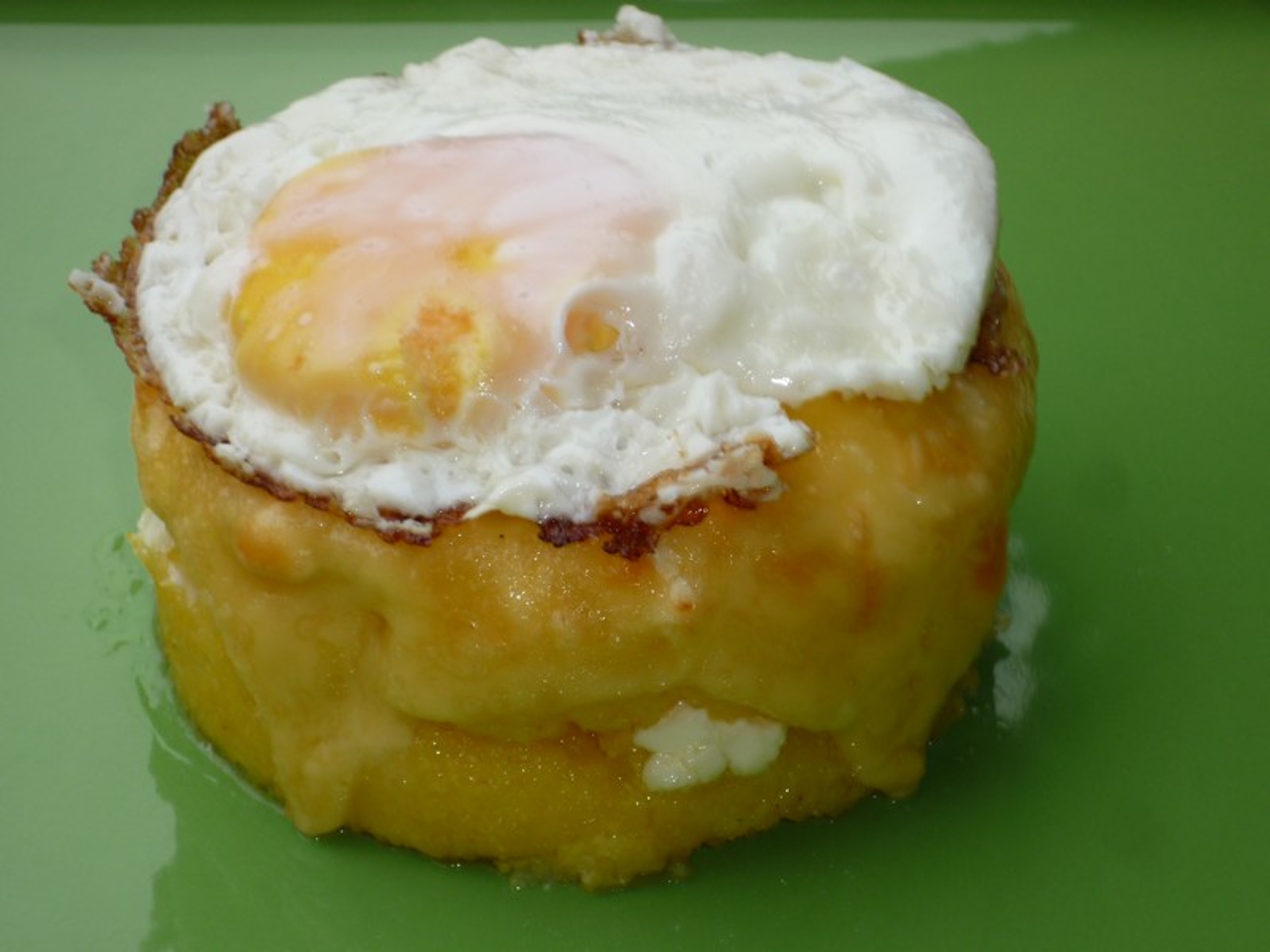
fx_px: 4182
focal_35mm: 114
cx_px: 635
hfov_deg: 17.3
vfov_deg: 13.0
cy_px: 476
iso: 100
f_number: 5.8
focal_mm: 19.9
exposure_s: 1/60
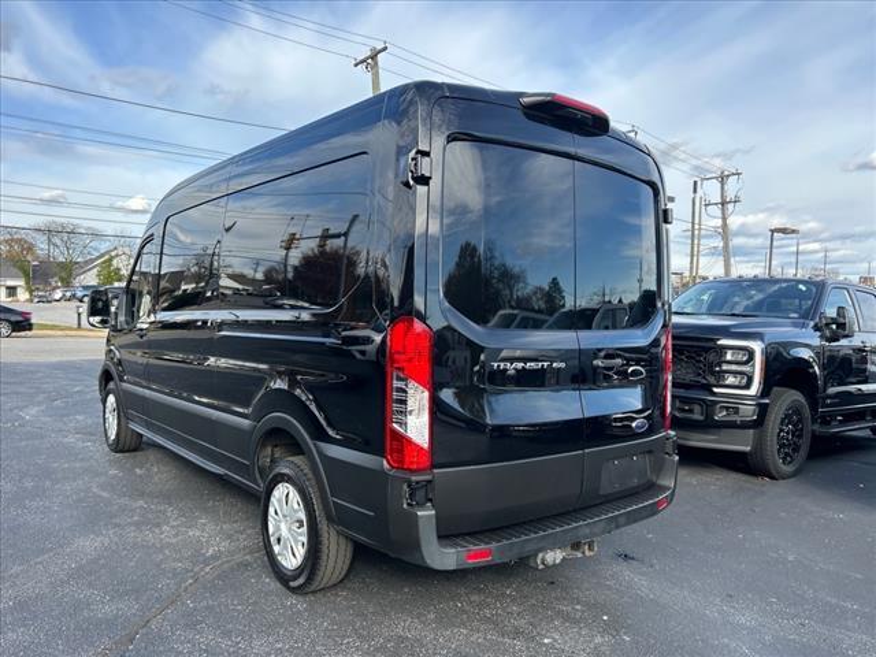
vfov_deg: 53.1
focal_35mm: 26
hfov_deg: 67.3
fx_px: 658
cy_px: 328
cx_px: 438
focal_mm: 5.7
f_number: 1.5
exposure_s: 1/924
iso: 50
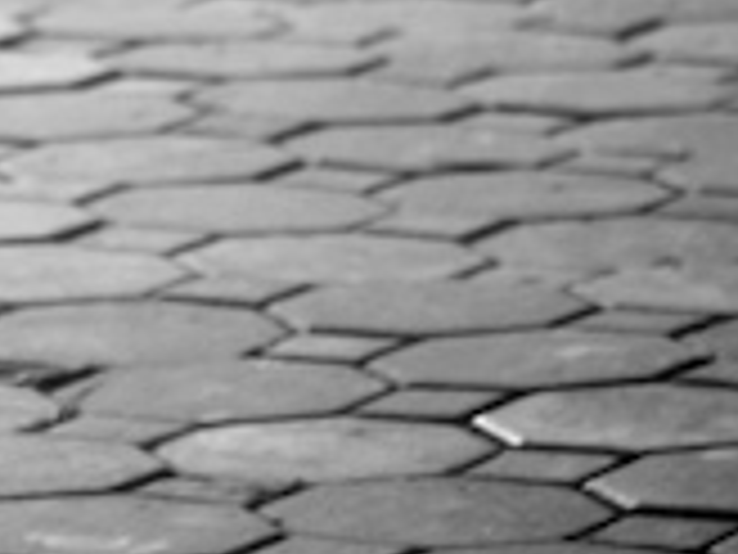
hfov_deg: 5.9
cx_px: -565
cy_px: -504
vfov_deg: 4.5
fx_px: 7014
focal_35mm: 329
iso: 100
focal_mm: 50
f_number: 1.4
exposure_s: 1/1250
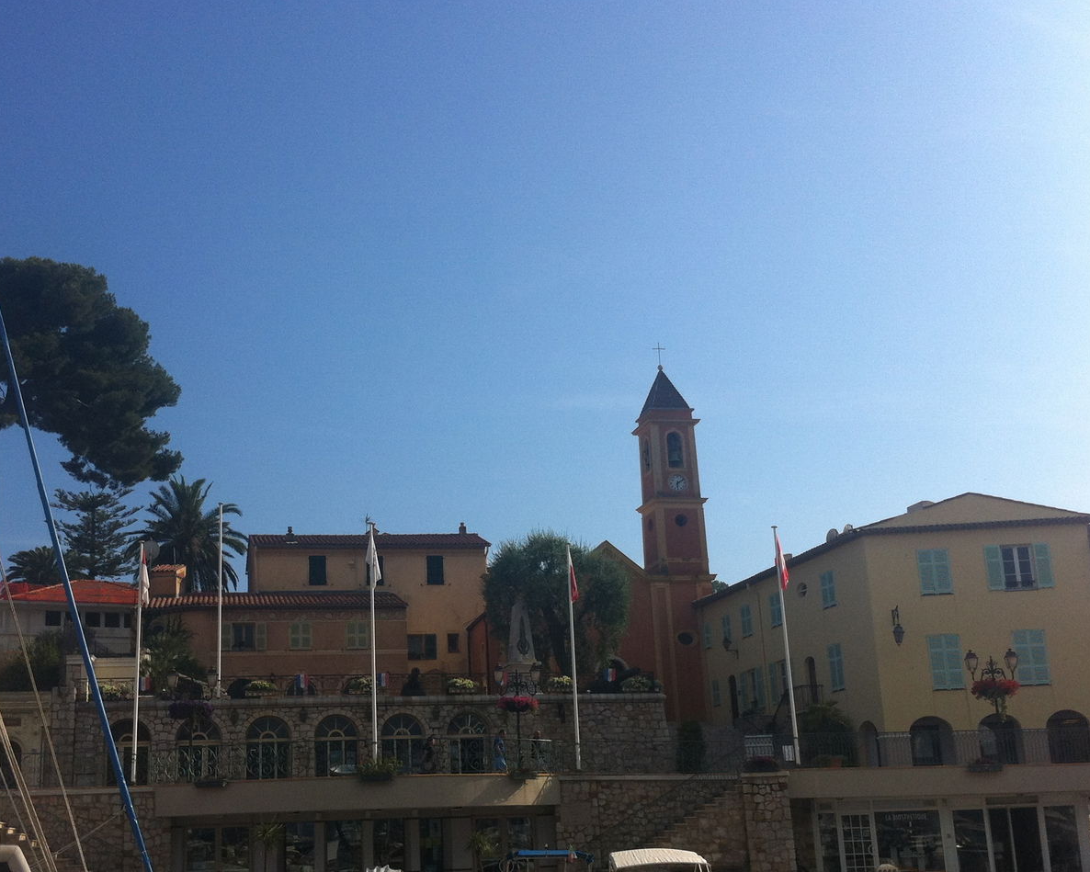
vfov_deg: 32.7
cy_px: 502
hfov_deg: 40.3
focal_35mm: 46
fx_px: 1484
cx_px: 477
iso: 80
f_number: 2.8
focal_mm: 3.85
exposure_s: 1/2011
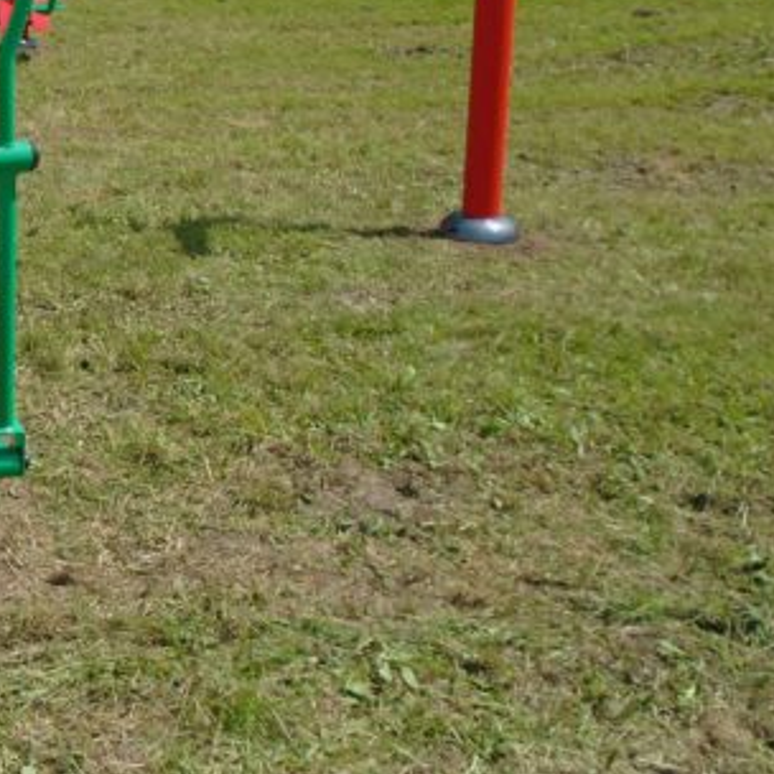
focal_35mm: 58
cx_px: -137
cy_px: 127
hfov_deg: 26.5
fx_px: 1467
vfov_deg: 28.7
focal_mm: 4.6
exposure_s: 1/320
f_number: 8
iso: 100
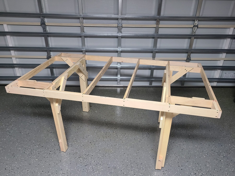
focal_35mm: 26
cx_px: 118
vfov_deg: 53.1
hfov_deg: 67.3
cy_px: 88
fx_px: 177
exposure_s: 1/40
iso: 500
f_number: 1.8
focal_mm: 5.4
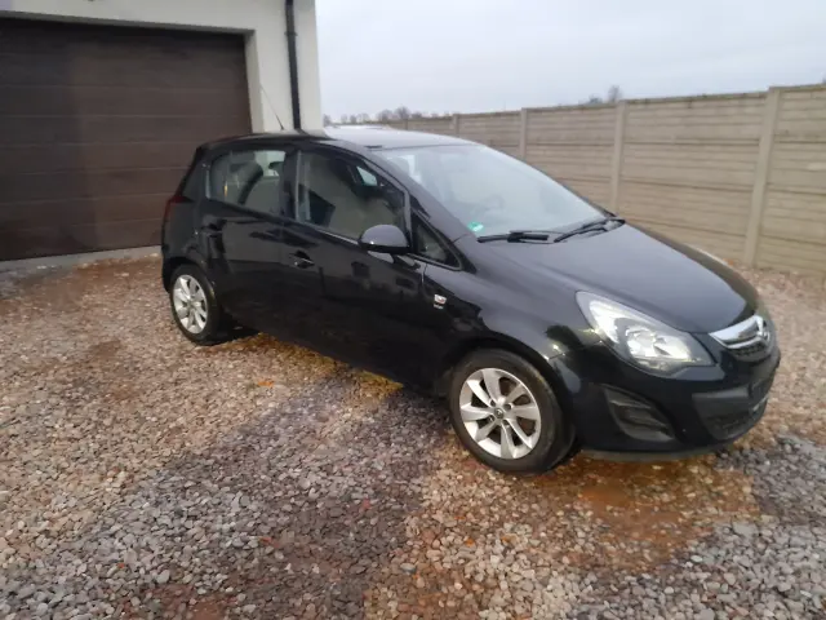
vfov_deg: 54.9
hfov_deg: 69.4
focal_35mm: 25
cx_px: 413
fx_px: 597
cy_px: 310
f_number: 2
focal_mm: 4.6
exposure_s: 1/10
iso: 800
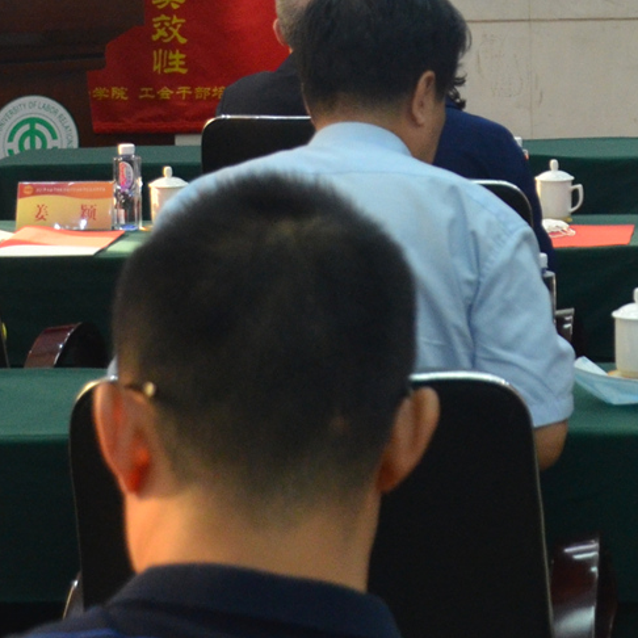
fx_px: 2189
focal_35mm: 105
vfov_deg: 16.1
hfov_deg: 16.2
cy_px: -60
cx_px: 639
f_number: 4
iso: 800
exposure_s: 1/60
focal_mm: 20
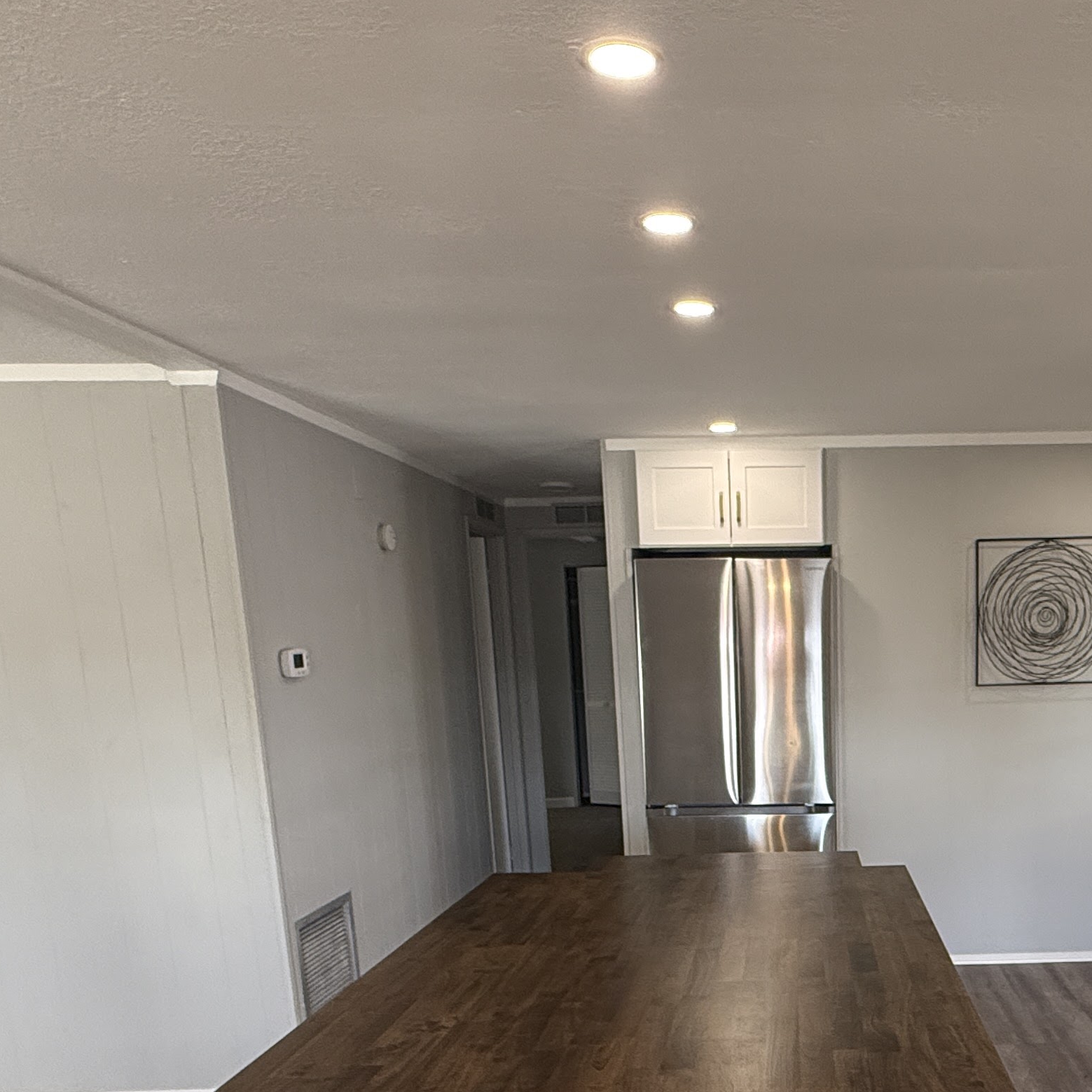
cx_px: 825
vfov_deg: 47.9
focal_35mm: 32
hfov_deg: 49.0
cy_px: 896
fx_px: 1142
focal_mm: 2.22
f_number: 2.2
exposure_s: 1/120
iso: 320
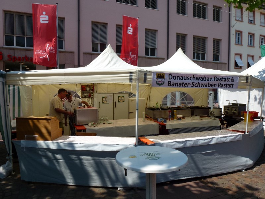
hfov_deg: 69.4
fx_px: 191
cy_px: 100
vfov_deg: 54.9
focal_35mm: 25
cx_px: 132
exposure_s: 1/800
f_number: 4
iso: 100
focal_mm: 4.3
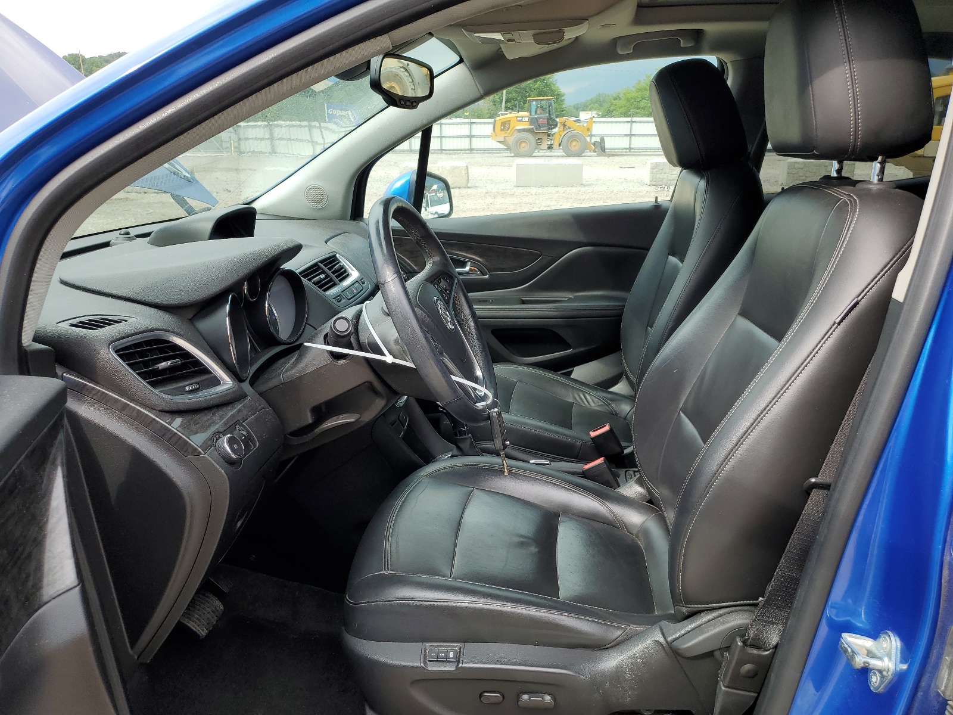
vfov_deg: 53.1
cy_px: 358
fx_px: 716
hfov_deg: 67.3
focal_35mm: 26
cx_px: 476
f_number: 1.5
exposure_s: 1/556
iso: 50
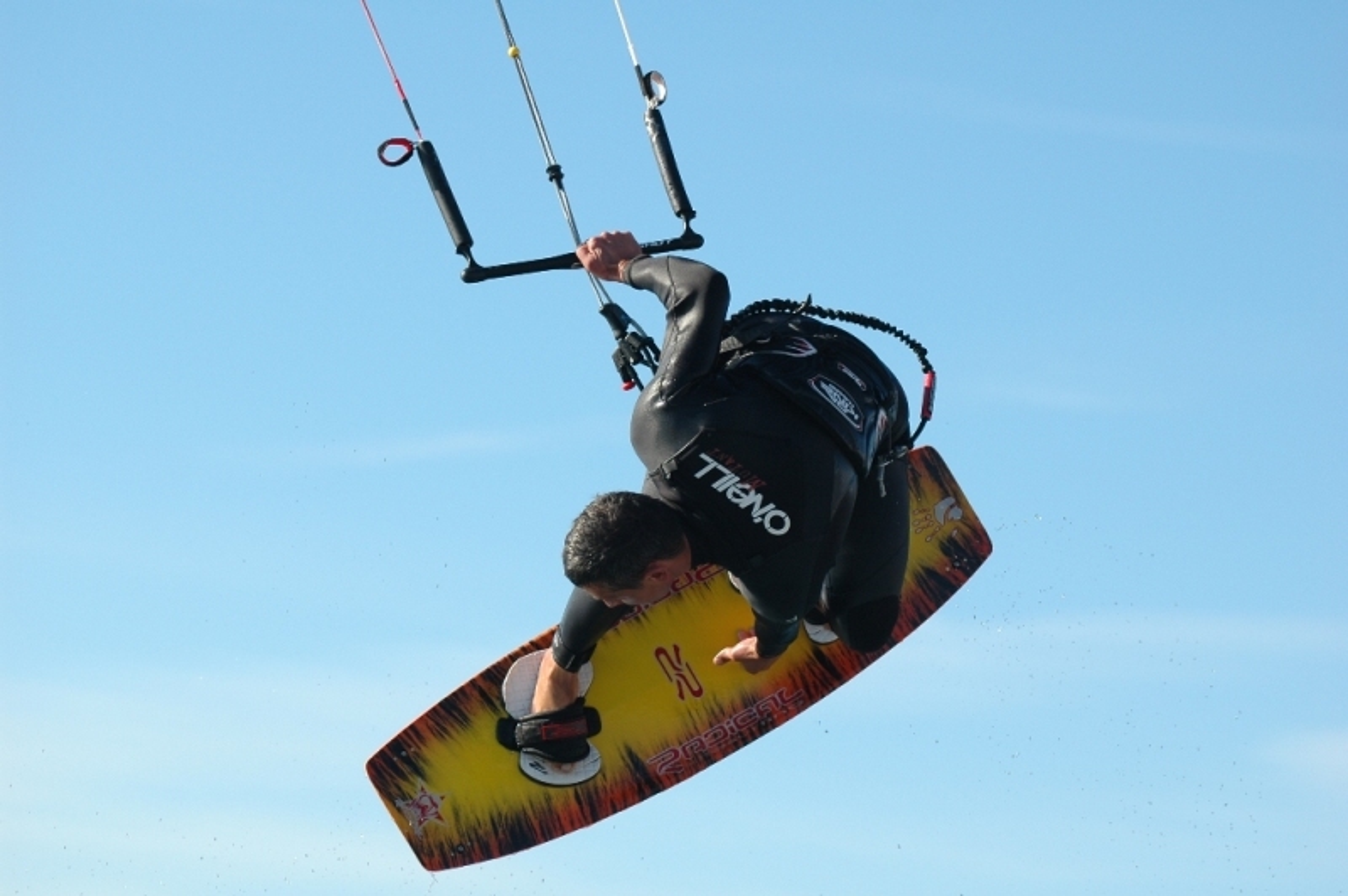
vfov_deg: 6.1
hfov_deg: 9.2
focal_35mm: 225
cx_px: 674
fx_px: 8418
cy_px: 448
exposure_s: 1/1250
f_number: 4.5
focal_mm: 150
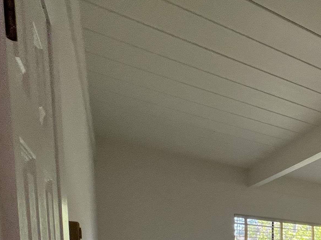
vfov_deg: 32.9
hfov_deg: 40.0
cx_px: 378
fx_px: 315
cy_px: 299
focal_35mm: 34
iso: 64
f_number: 1.8
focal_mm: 1.57
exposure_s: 1/120
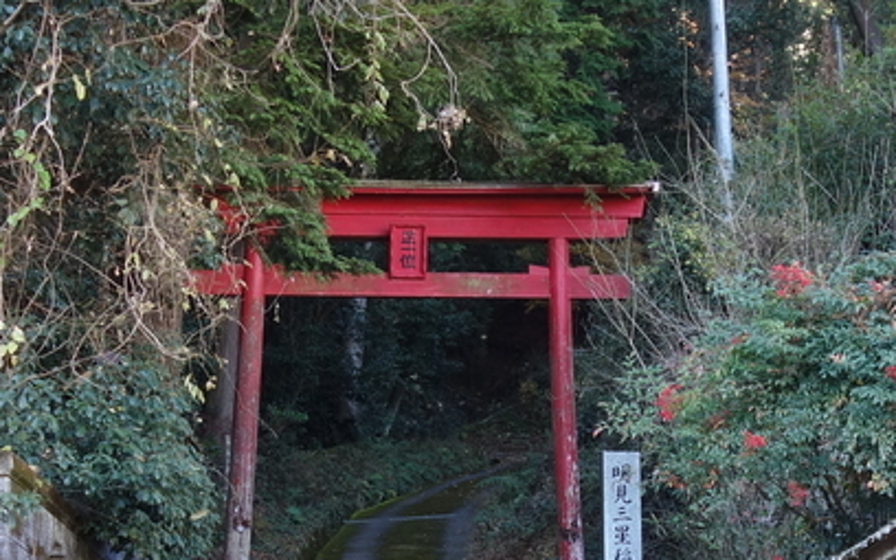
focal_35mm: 84
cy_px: 496
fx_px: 2051
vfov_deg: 15.4
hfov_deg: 24.6
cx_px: 560
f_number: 2.2
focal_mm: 10.4
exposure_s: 1/100
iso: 125
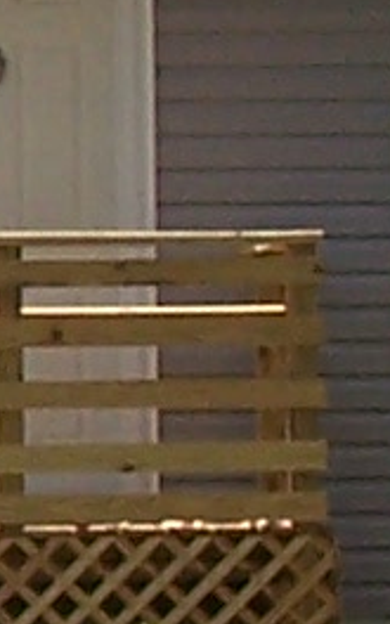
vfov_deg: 6.0
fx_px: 5986
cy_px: 175
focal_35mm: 352
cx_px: -487
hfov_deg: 3.7
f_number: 4
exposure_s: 1/500
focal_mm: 6.3
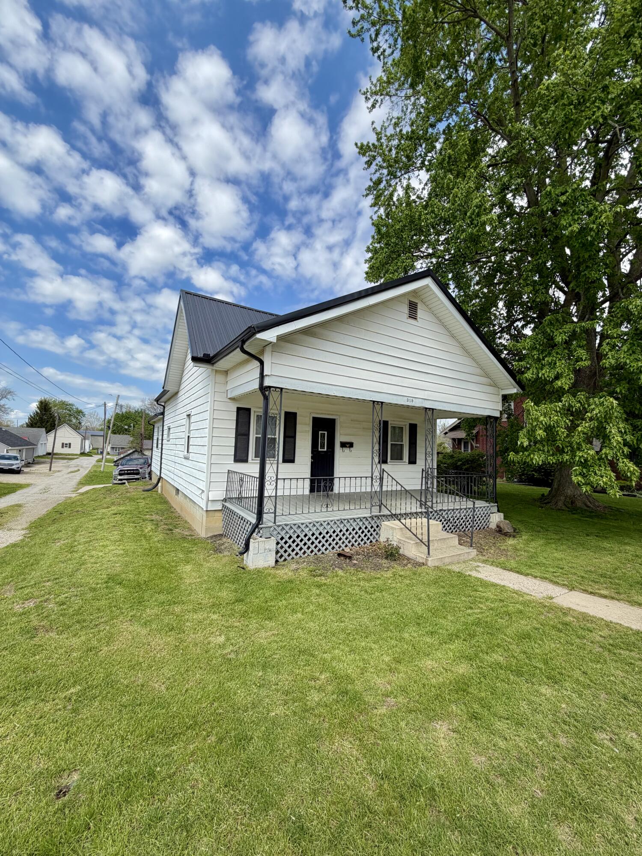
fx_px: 346
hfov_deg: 85.7
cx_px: 321
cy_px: 428
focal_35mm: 14
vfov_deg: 102.1
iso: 20
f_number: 2.2
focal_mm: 2.22
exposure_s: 1/770
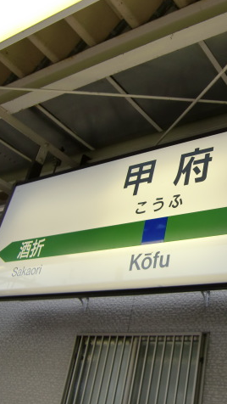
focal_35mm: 41
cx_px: 234
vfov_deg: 49.4
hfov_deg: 27.2
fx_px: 438
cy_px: 202
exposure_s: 1/200
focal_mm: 4.9
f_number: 2.6
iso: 64
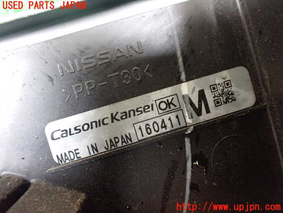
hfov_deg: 60.0
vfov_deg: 46.8
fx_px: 245
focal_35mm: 30
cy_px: 106
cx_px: 142
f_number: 2.3
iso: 1000
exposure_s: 1/30
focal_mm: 5.4
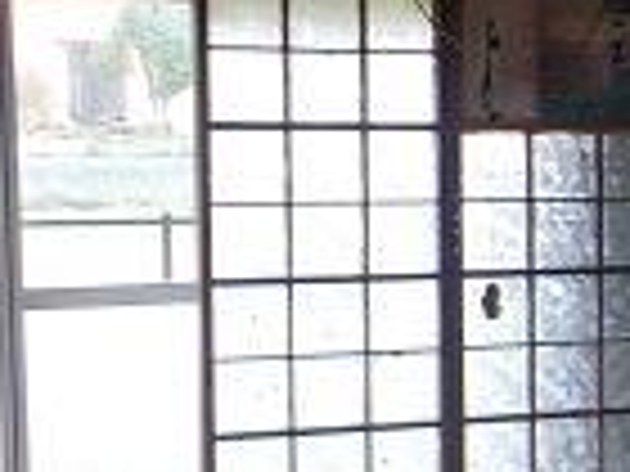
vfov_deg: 11.5
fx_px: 2348
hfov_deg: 13.8
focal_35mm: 129
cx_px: 1089
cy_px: 283
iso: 125
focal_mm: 4.1
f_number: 3.3
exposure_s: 1/40
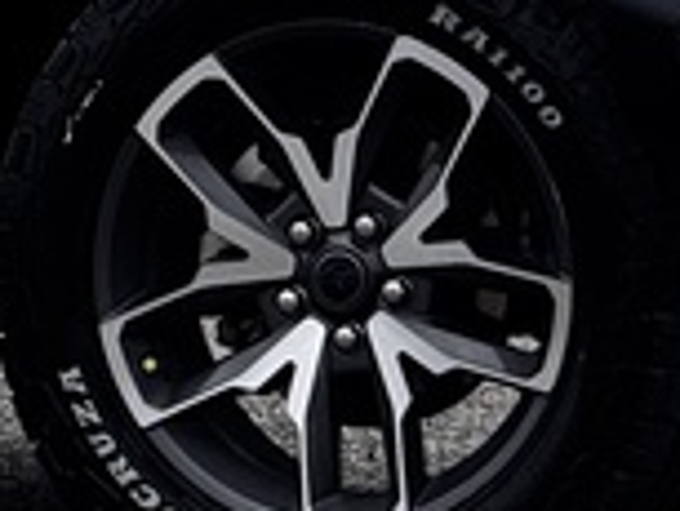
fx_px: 12346
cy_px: -369
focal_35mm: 628
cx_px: 120
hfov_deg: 3.2
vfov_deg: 2.4
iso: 50
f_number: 2.8
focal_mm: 15.66
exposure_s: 1/297
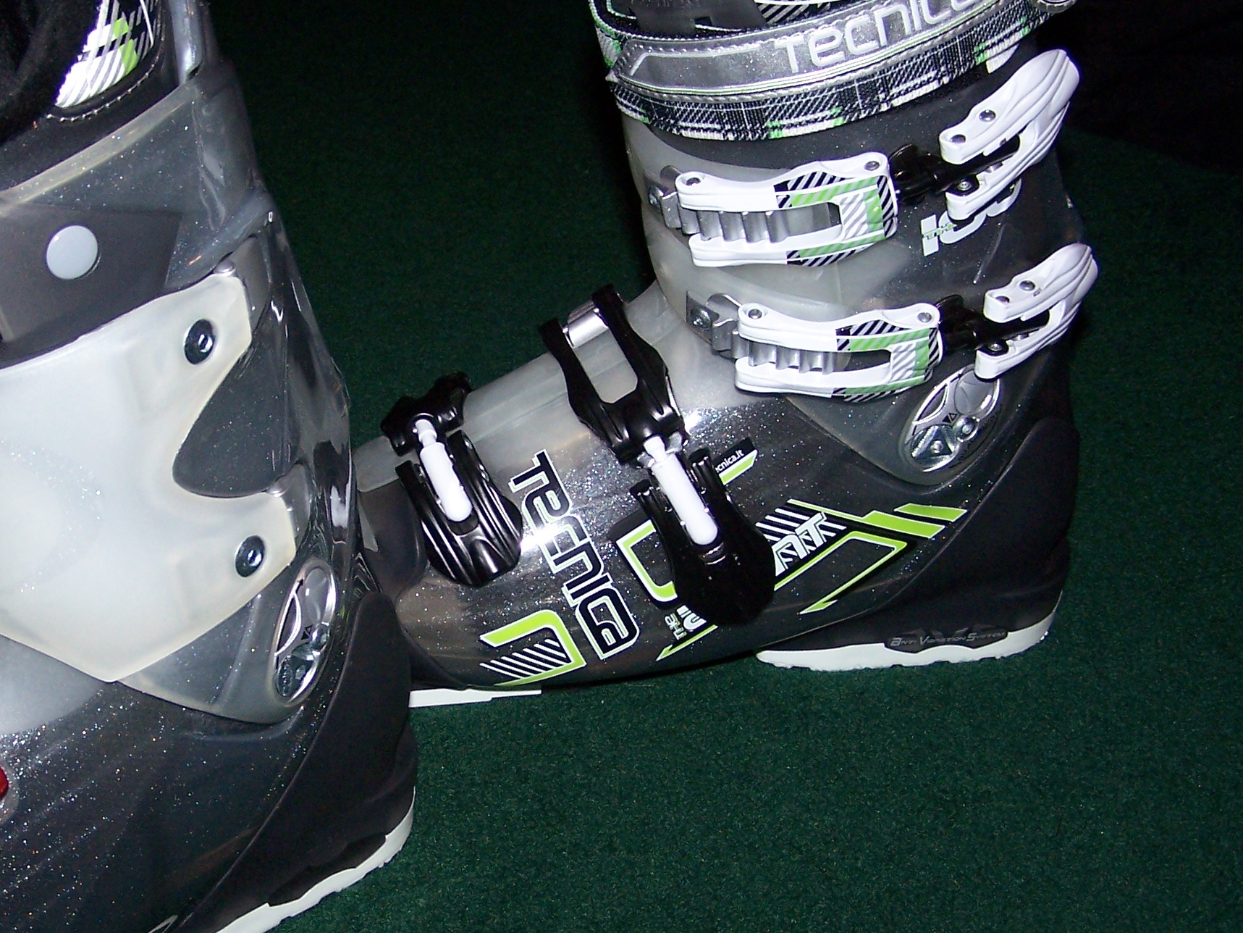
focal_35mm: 57
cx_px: 468
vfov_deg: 25.6
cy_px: 514
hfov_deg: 33.6
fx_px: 2047
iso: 140
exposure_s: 1/60
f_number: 2.8
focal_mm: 6.3
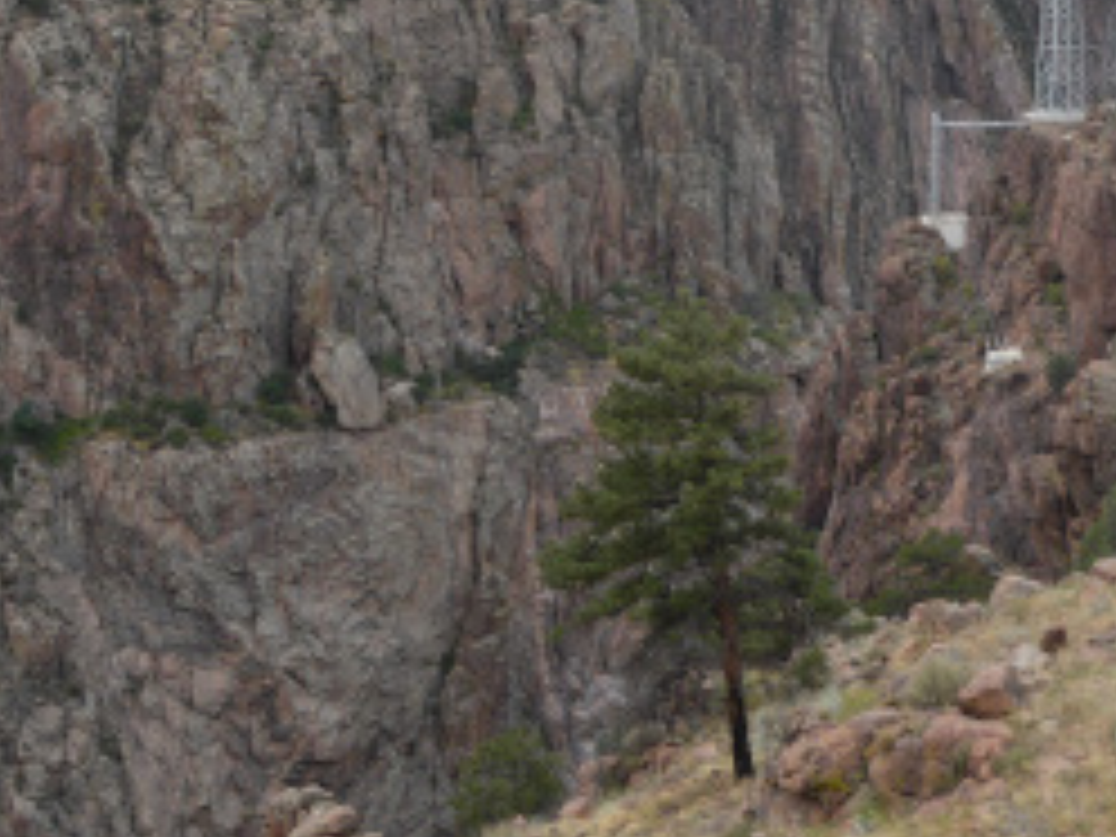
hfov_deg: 18.2
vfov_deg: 13.8
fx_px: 3450
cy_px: 146
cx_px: 896
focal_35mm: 107
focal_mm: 9
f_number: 4.4
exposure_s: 1/200
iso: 100
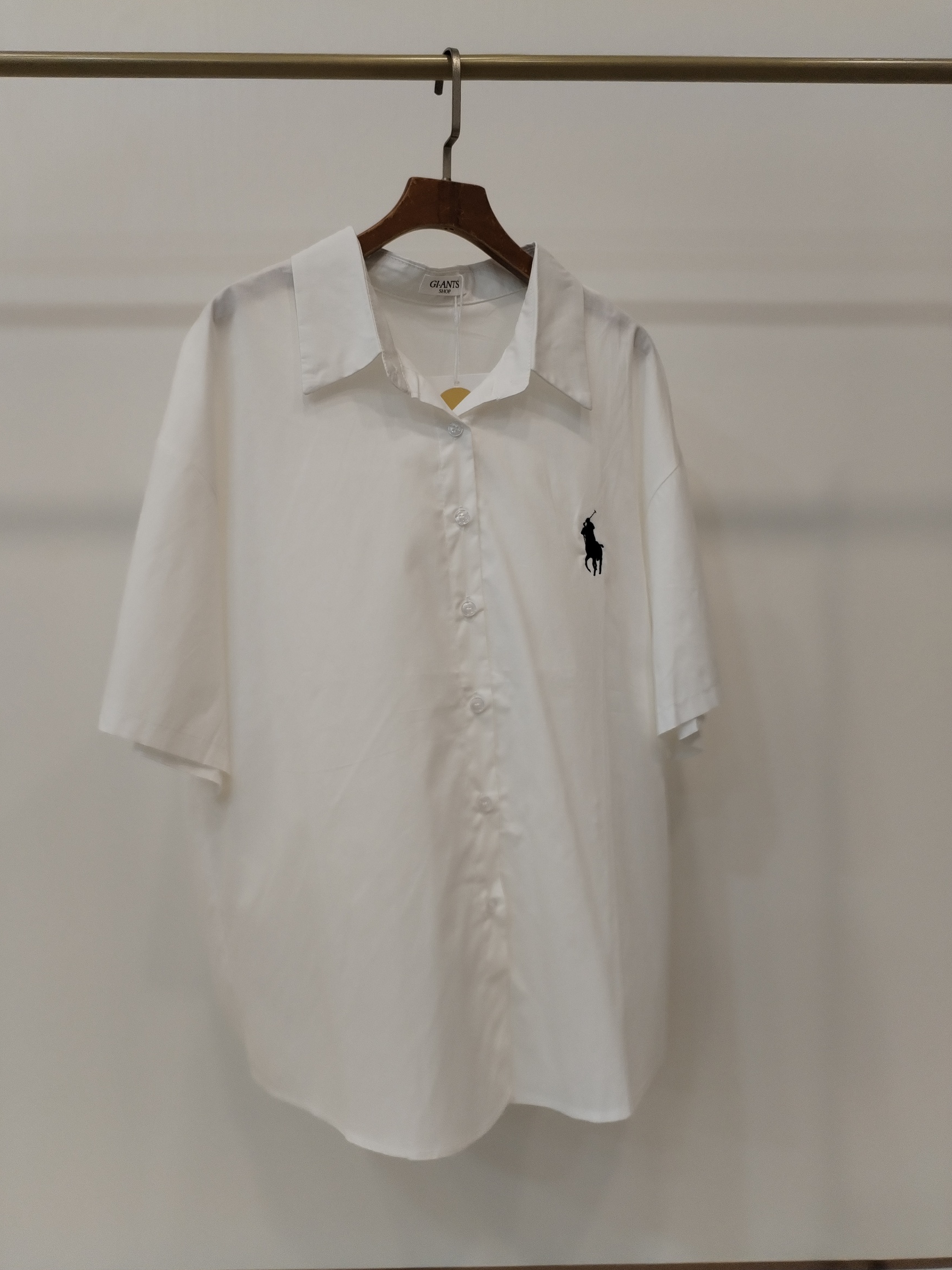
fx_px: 1100
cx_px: 463
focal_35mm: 30
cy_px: 642
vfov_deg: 60.0
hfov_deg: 46.8
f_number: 1.8
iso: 283
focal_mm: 4.75
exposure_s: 1/100
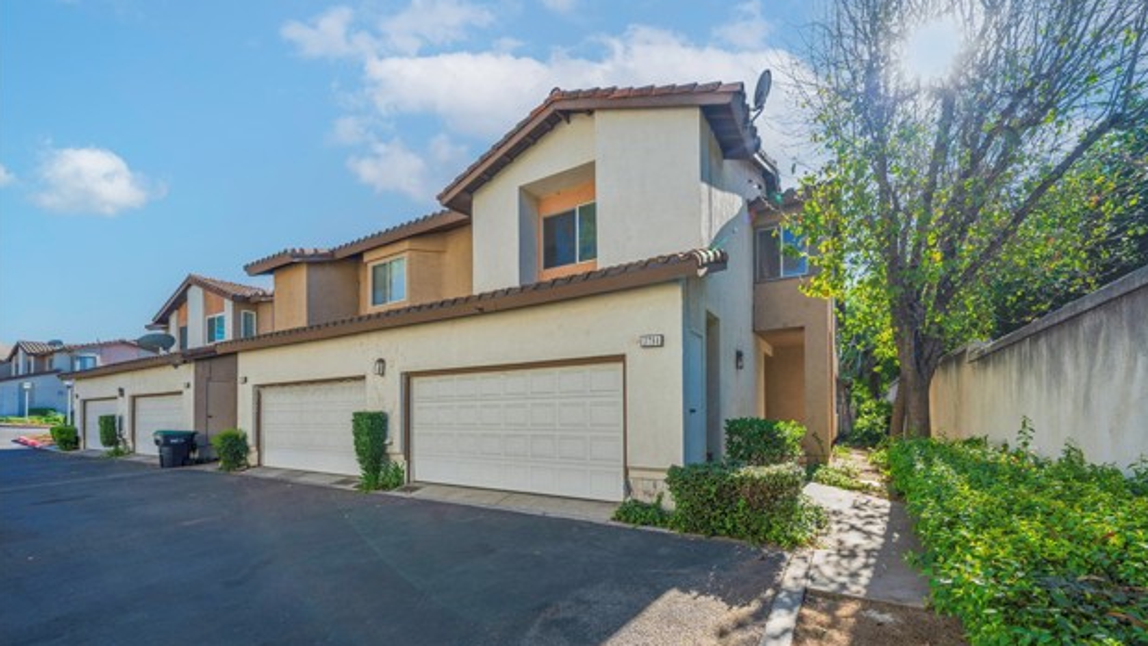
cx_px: 590
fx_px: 396
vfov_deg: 78.0
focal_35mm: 13
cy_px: 367
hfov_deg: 110.8
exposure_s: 1/400
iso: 100
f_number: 4
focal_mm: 12
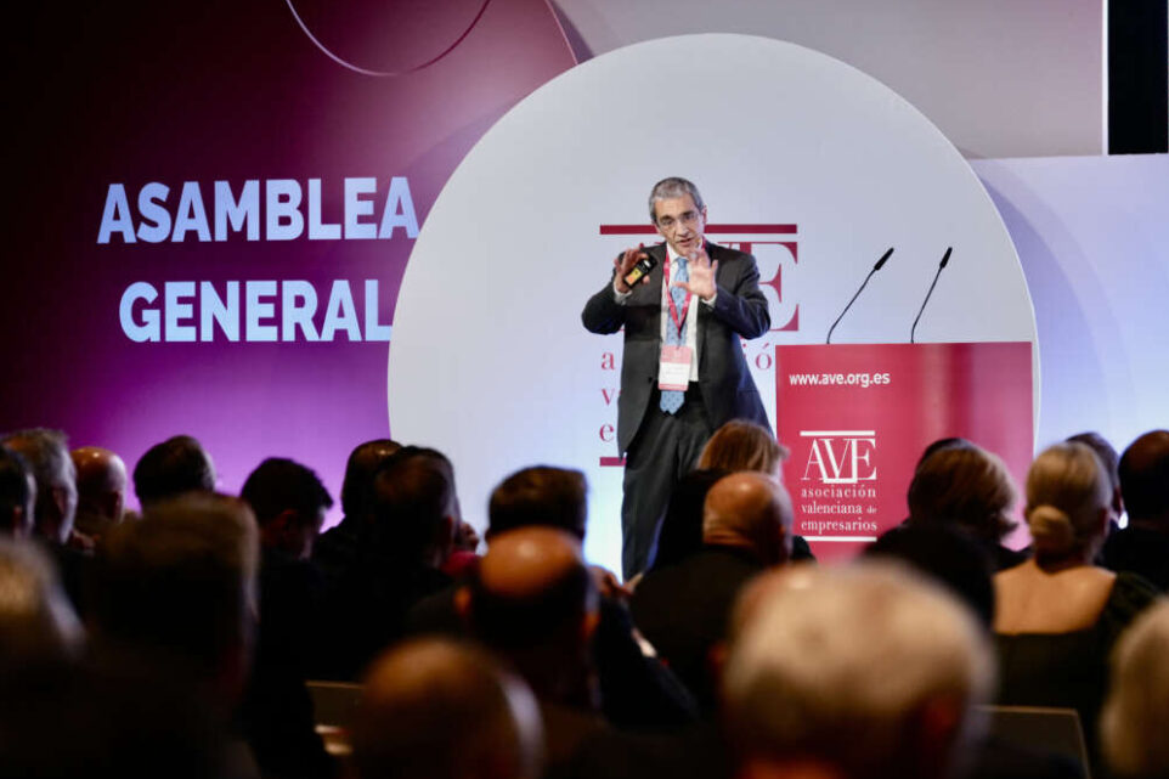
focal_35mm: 213
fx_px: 6915
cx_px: 602
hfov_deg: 9.7
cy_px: 375
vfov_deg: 6.4
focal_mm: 200
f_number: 5.6
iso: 2000
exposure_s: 1/100
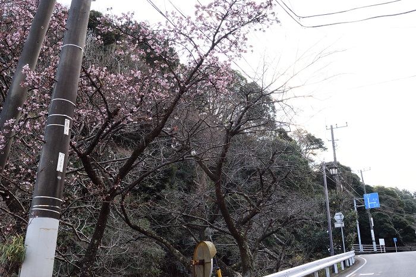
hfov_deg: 57.2
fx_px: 381
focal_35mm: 33
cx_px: 208
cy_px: 138
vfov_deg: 39.9
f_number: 8
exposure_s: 1/250
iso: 400
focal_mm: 22
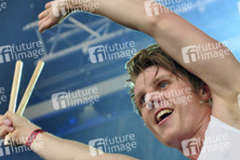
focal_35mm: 275
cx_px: 181
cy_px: 122
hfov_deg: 7.5
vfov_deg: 5.0
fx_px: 1832
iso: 500
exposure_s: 1/160
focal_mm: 105
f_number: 5.6
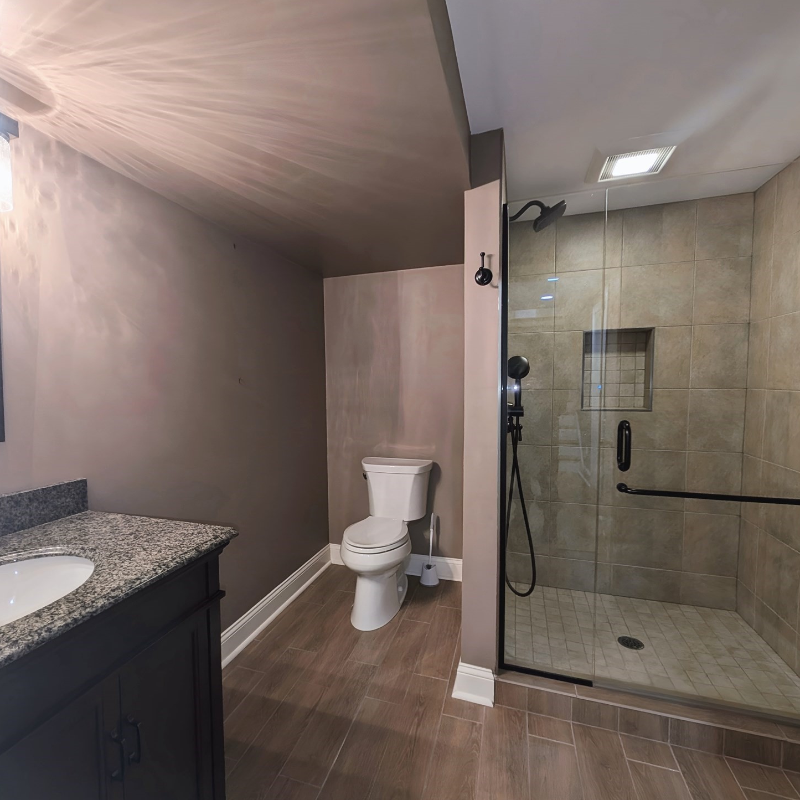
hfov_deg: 90.9
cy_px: 411
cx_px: 369
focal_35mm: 15
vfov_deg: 91.1
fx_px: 392
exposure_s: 1/40
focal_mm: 2.02
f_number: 1.7
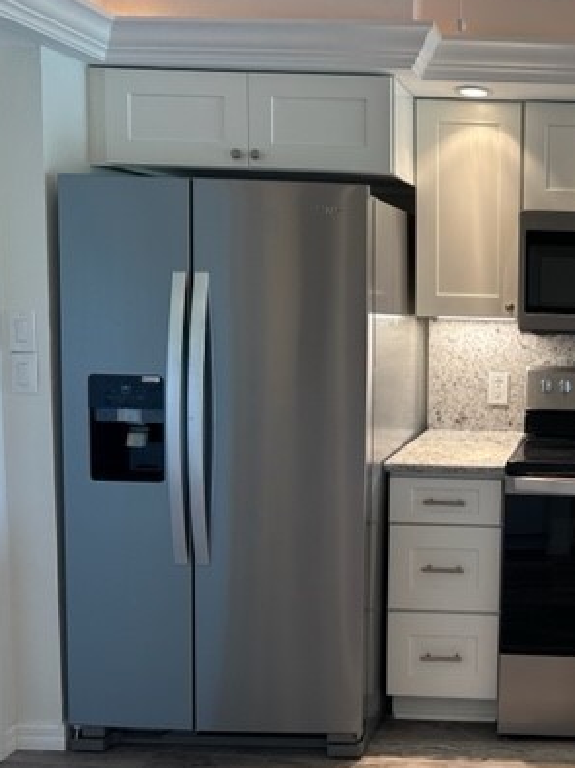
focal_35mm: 39
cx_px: 604
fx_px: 865
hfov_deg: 33.0
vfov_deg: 47.9
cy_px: 361
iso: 160
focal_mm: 6.86
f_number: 1.78
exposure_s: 1/120
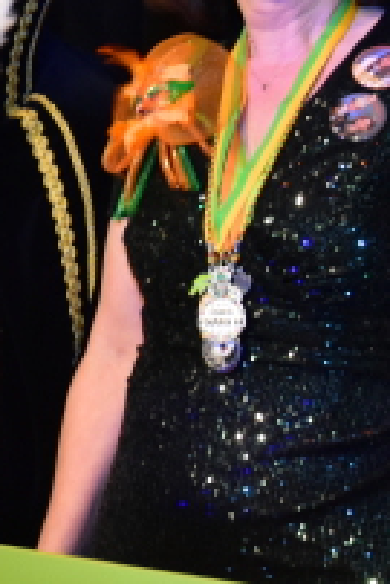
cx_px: -298
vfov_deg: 13.8
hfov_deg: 8.9
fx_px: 2401
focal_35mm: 148
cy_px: 119
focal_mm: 26
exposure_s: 1/60
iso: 2000
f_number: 5.6
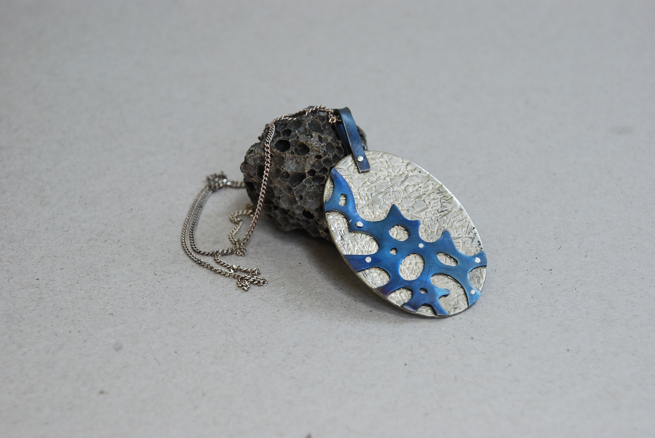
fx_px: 1803
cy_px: 219
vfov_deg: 13.9
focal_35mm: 99
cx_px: 328
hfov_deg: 20.6
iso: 400
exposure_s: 1/125
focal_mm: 66
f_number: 9
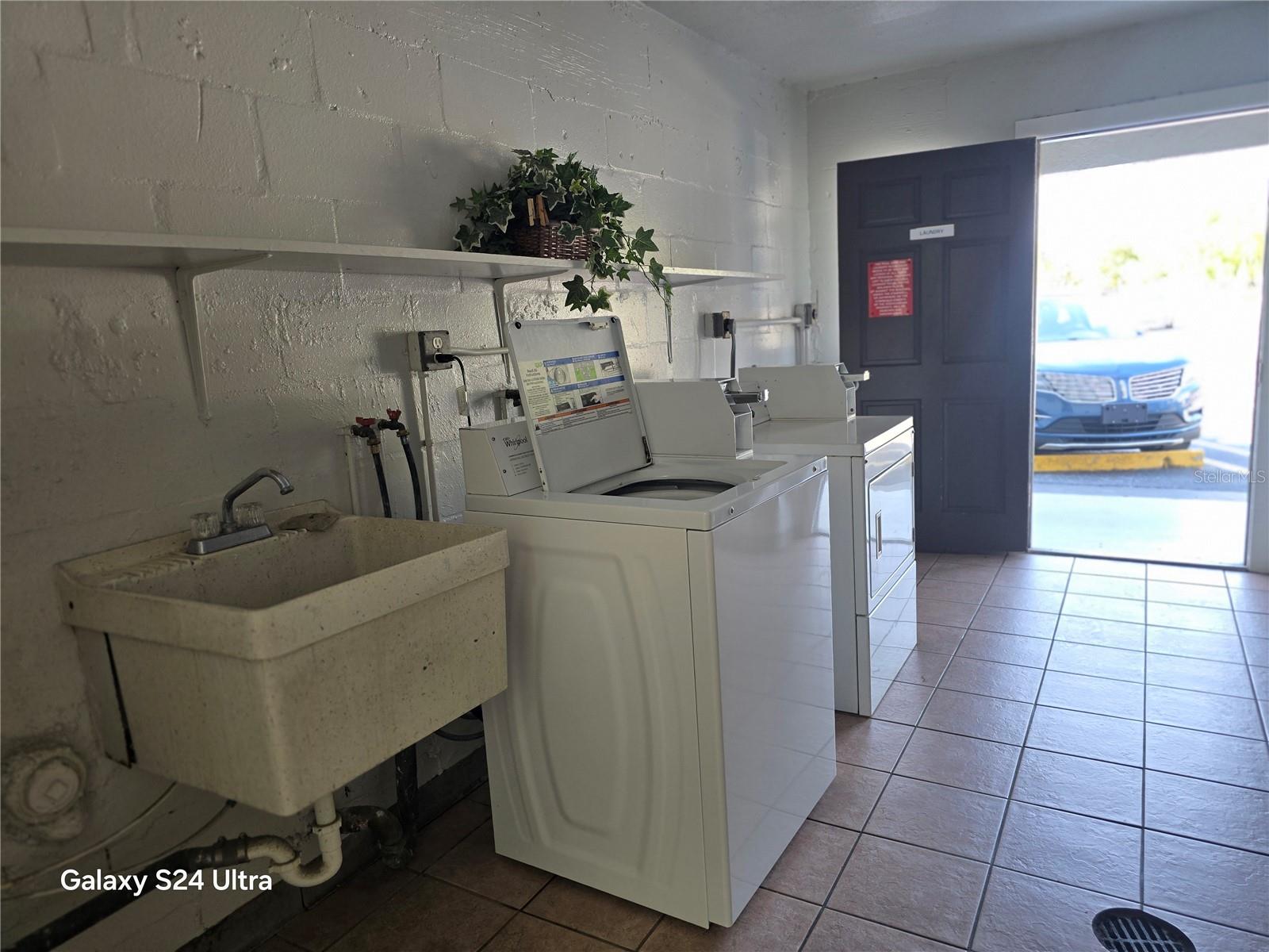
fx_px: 843
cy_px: 476
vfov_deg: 58.9
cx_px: 634
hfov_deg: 73.9
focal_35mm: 23
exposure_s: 1/120
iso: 100
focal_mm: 6.3
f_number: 1.7
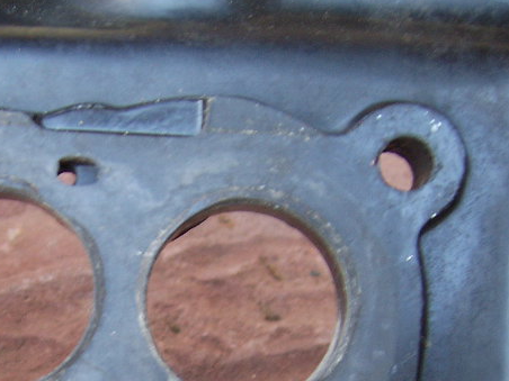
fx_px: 1265
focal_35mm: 86
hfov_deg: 22.4
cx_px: 93
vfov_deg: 16.7
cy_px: 399
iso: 100
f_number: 2.8
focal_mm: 7.8
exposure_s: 1/30
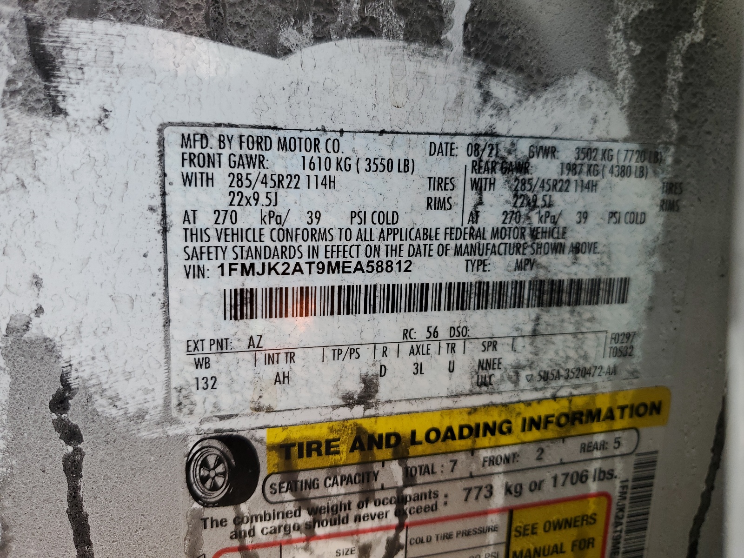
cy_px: 279
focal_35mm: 26
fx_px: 559
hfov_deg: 67.3
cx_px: 372
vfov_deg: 53.1
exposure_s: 1/312
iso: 50
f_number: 1.5
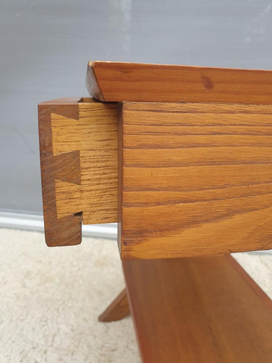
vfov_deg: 67.3
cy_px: 182
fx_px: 272
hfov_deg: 53.1
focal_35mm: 26
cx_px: 136
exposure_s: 1/50
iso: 64
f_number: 2.4
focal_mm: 4.3
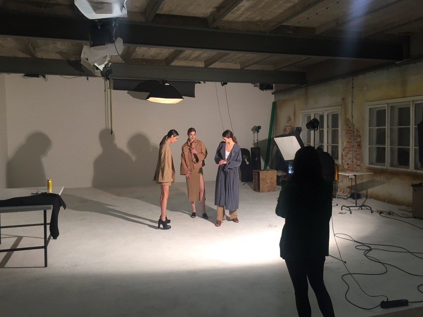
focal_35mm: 30
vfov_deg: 46.8
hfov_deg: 60.0
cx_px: 213
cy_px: 153
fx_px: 367
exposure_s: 1/33
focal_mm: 4.15
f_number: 2.2
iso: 40
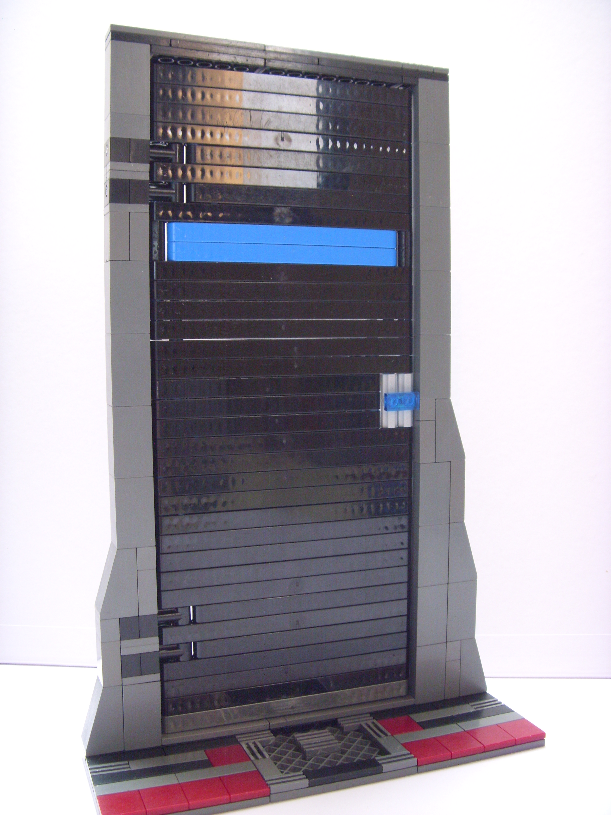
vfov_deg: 58.4
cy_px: 408
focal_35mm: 31
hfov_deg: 45.4
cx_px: 306
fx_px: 730
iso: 300
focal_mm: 6.3
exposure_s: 1/15
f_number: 3.5
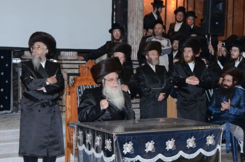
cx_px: 157
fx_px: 496
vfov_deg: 18.6
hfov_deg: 27.6
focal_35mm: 73
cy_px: 96
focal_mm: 32
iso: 1600
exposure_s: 1/100
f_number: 5.6
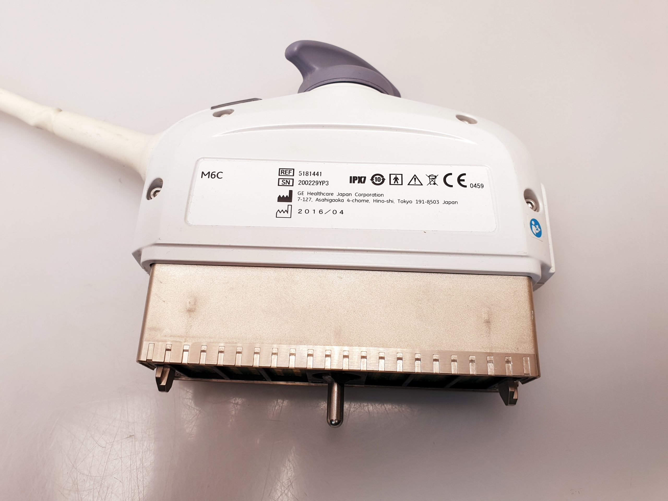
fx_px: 502
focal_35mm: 26
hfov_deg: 67.3
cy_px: 250
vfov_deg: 53.1
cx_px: 334
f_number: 2.4
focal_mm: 4.3
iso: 50
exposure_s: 1/50
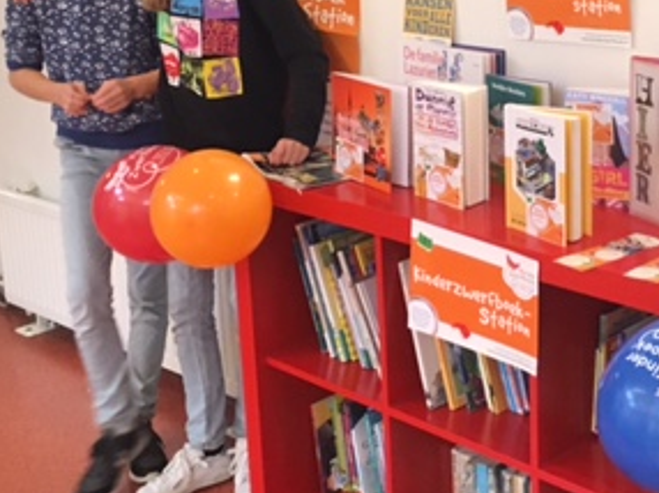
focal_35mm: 65
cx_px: 456
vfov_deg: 22.4
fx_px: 1236
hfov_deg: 29.6
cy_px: 159
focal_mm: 4.15
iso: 250
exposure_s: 1/17
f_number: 2.2
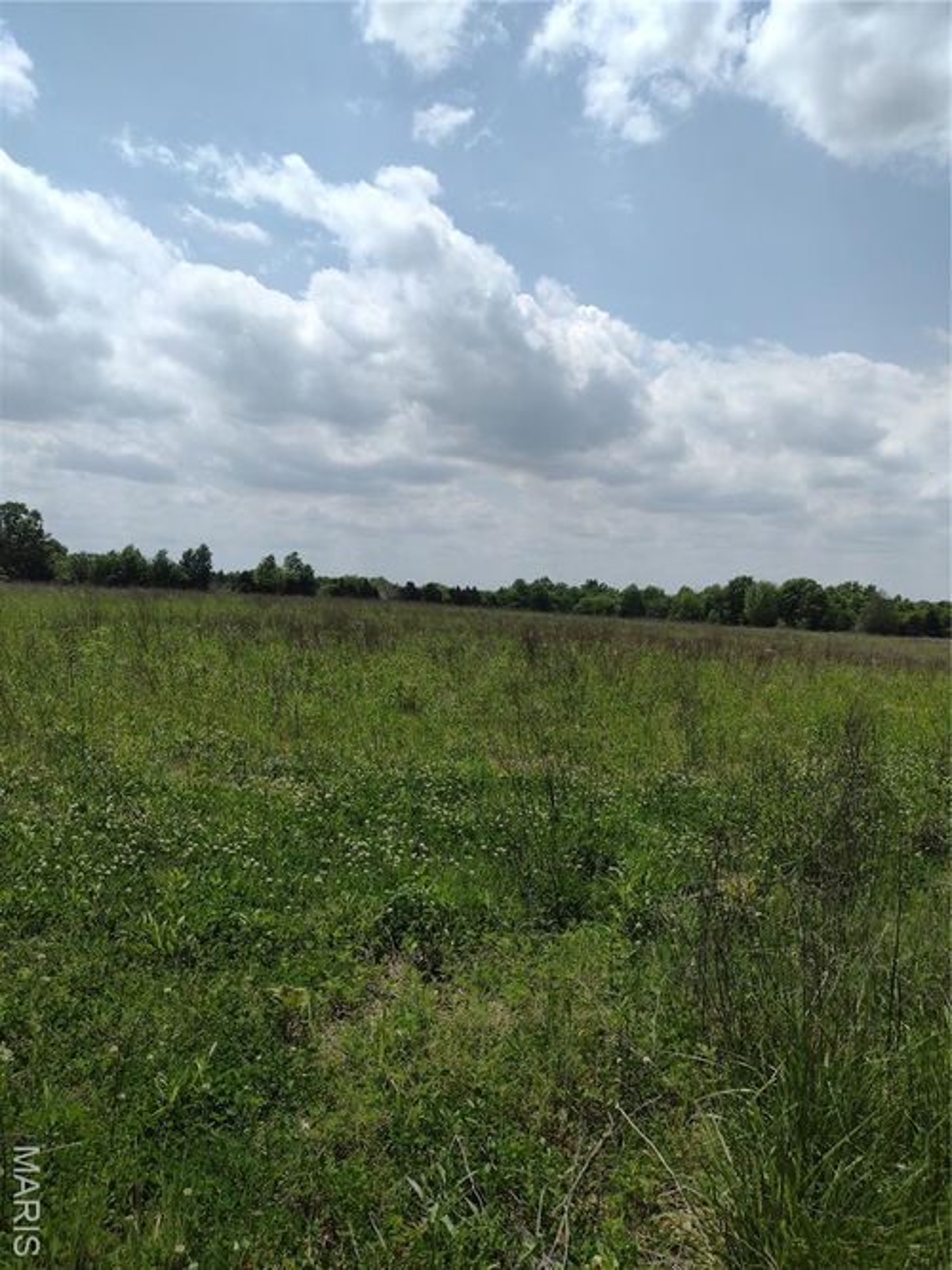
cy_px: 635
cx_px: 476
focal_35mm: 27
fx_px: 990
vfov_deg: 65.3
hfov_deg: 51.3
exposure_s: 1/4218
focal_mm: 4.71
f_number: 1.7
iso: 100
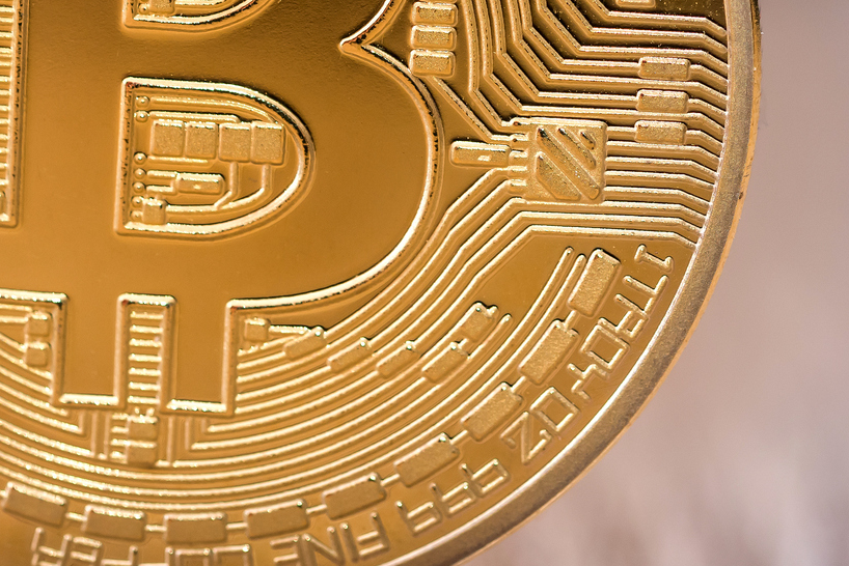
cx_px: 169
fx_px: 6417
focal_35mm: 272
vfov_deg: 5.0
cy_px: 13
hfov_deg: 7.6
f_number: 7.1
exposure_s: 1/160
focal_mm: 105
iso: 400
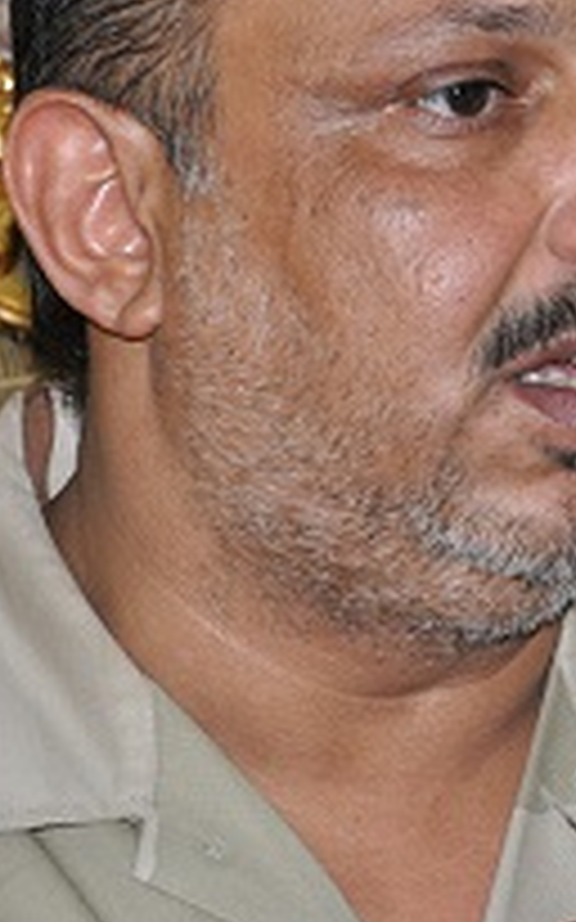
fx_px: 5731
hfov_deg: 5.7
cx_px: 549
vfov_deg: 9.2
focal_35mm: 228
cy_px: 333
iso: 800
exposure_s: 1/60
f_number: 5.3
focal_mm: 66
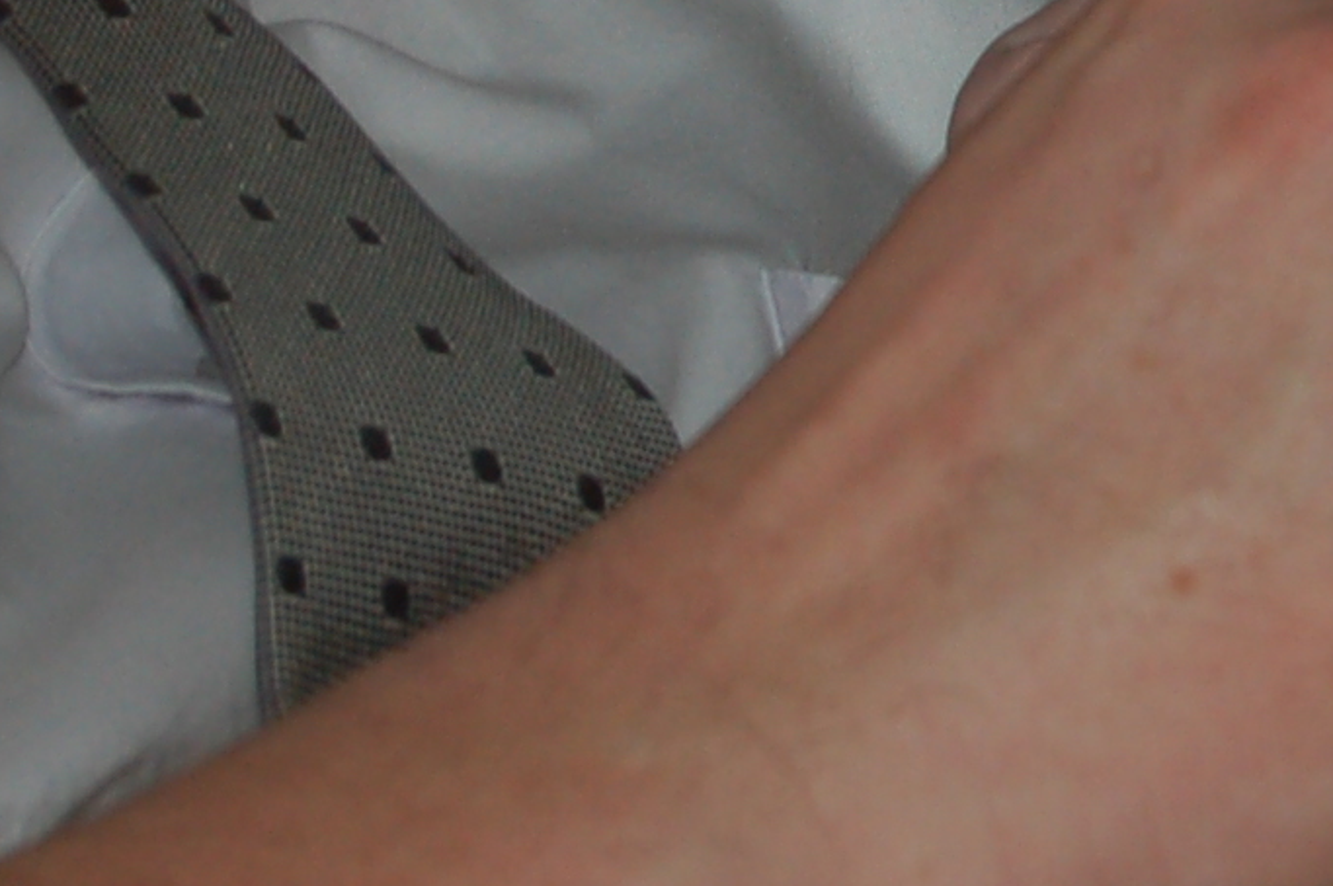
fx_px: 13435
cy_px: -386
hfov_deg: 5.6
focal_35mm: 363
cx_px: 1798
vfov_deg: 3.8
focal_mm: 55
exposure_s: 1/60
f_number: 5.6
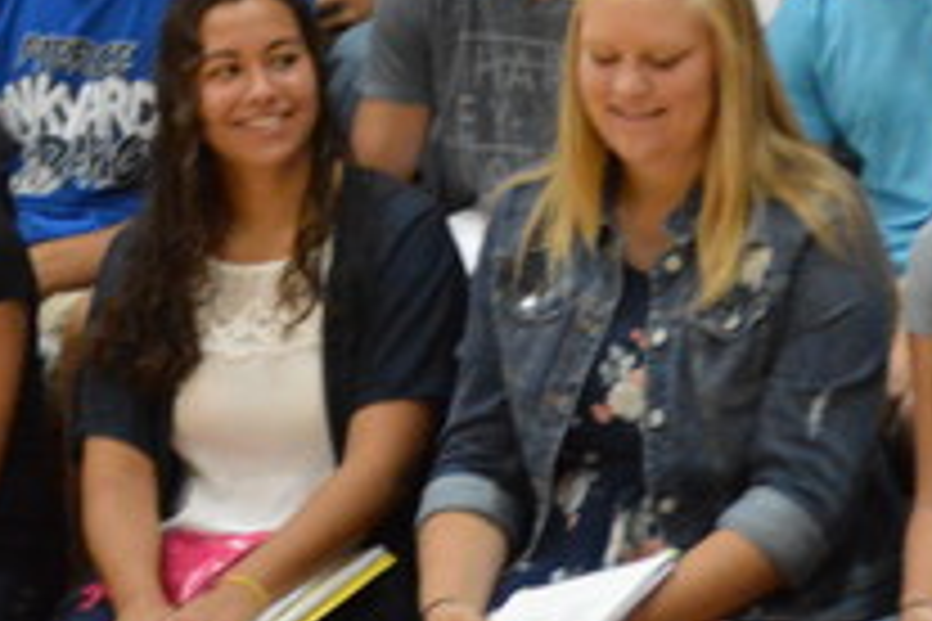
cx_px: 270
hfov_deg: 5.4
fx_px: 9889
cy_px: -234
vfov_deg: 3.6
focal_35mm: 382
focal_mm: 66
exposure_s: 1/125
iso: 3200
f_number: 4.2
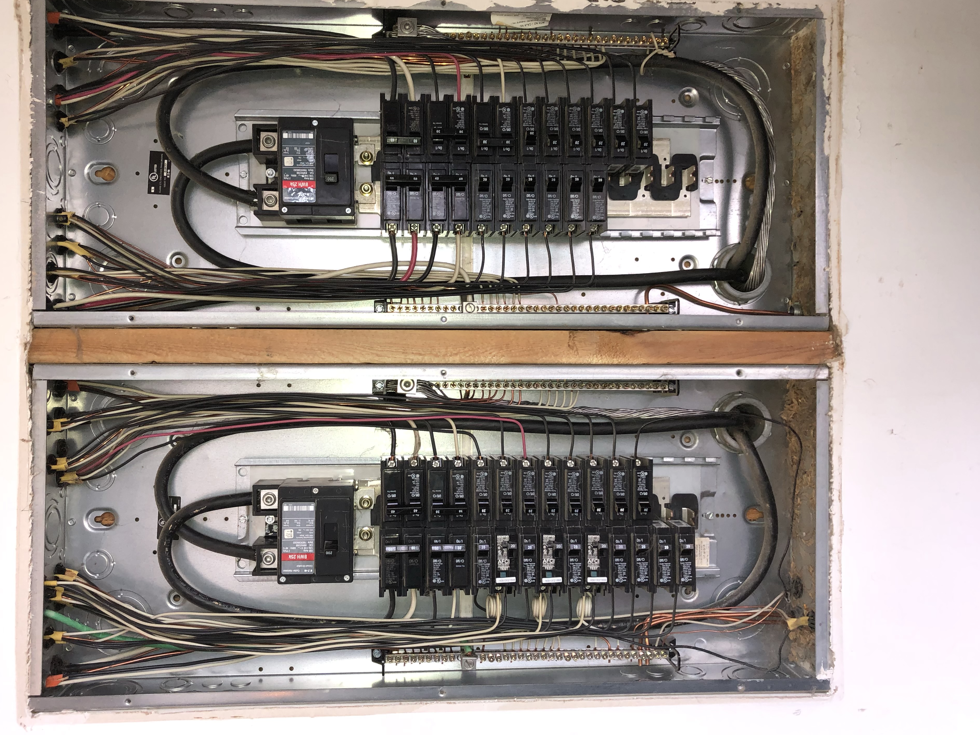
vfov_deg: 46.8
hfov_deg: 59.9
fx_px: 849
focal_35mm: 30
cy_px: 370
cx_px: 461
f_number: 1.8
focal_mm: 3.99
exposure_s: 1/120
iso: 64
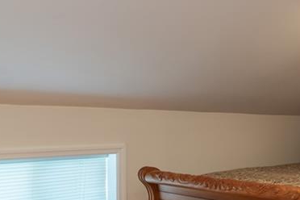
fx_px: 367
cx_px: 349
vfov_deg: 30.4
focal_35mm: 44
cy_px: 119
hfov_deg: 36.0
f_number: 9
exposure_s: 1/2.5
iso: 200
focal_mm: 16
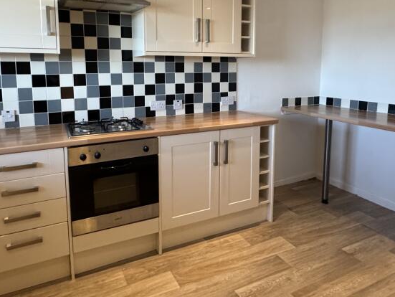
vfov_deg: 52.2
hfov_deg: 67.2
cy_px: 102
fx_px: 297
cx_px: 181
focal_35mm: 26
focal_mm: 2.22
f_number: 2.2
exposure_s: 1/73
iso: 320
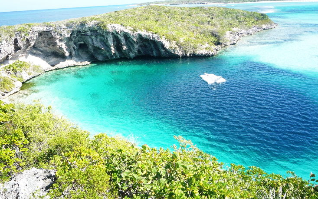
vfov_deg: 39.3
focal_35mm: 32
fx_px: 277
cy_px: 80
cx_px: 160
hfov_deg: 59.7
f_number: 4
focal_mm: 5.2
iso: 100
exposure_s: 1/250
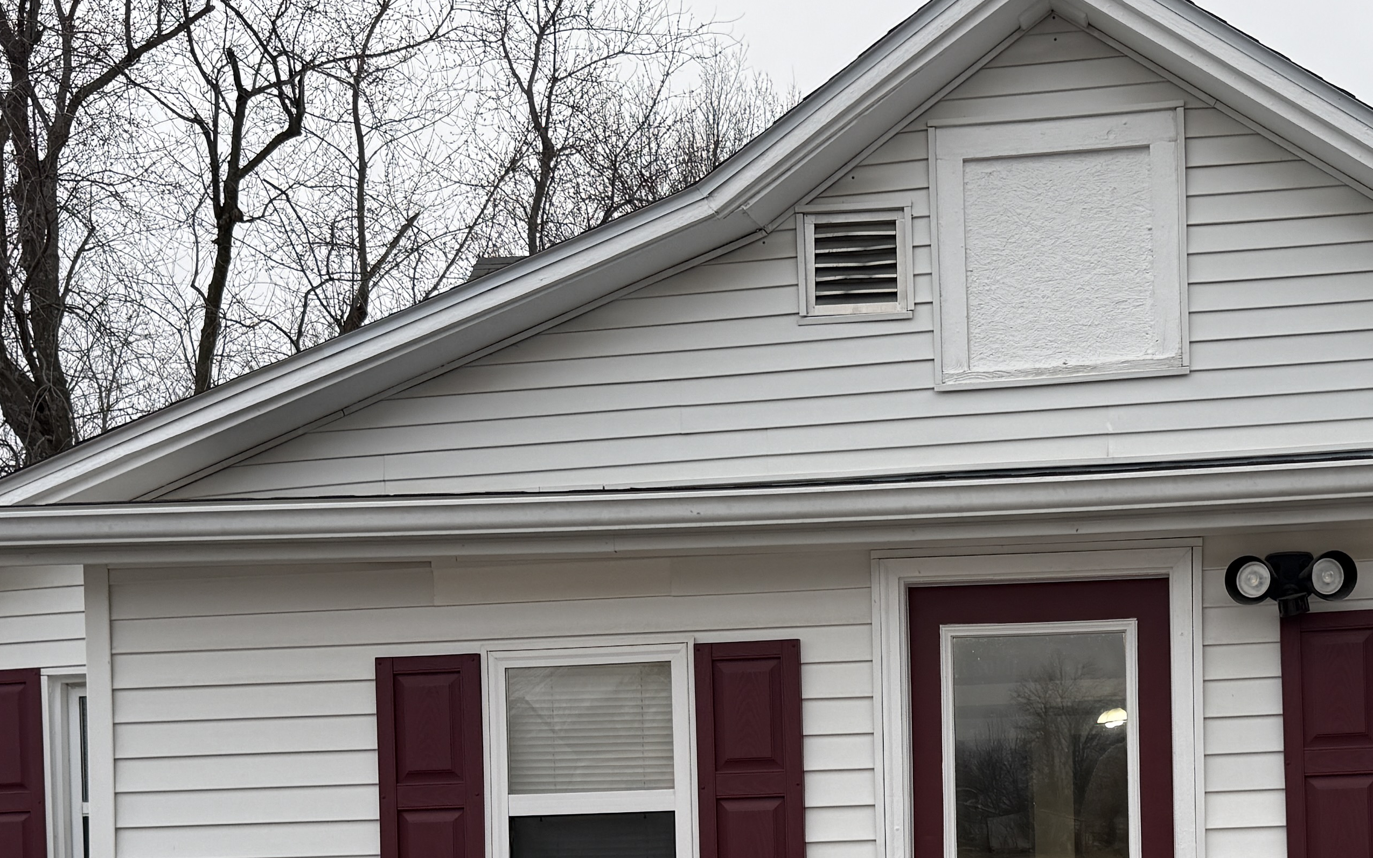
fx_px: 2133
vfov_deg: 22.0
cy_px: 832
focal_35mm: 57
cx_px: 898
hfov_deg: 35.4
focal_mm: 6.76
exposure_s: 1/282
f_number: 1.78
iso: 64
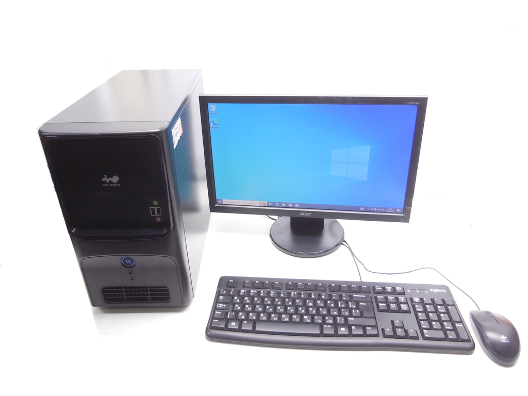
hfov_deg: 69.4
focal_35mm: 25
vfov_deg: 54.9
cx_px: 264
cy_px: 198
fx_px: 381
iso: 140
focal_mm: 4.5
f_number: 3.1
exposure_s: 1/30
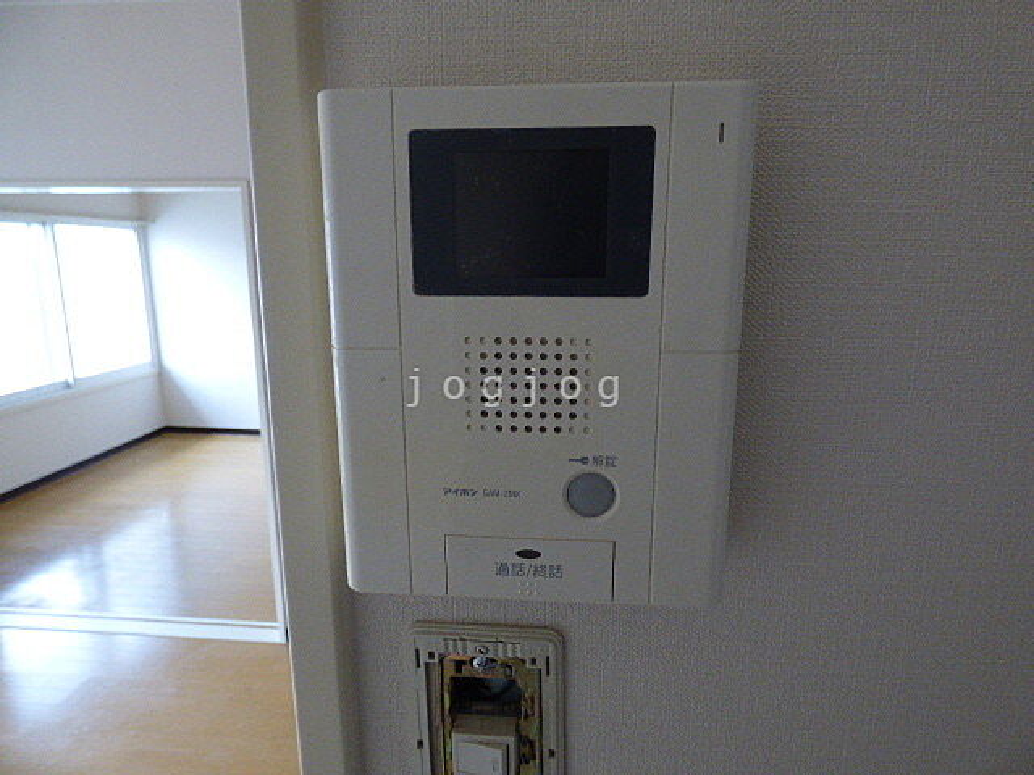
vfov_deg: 66.0
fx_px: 597
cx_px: 517
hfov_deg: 81.7
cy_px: 388
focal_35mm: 20
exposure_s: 1/125
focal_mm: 3.58
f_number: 2.8
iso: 320
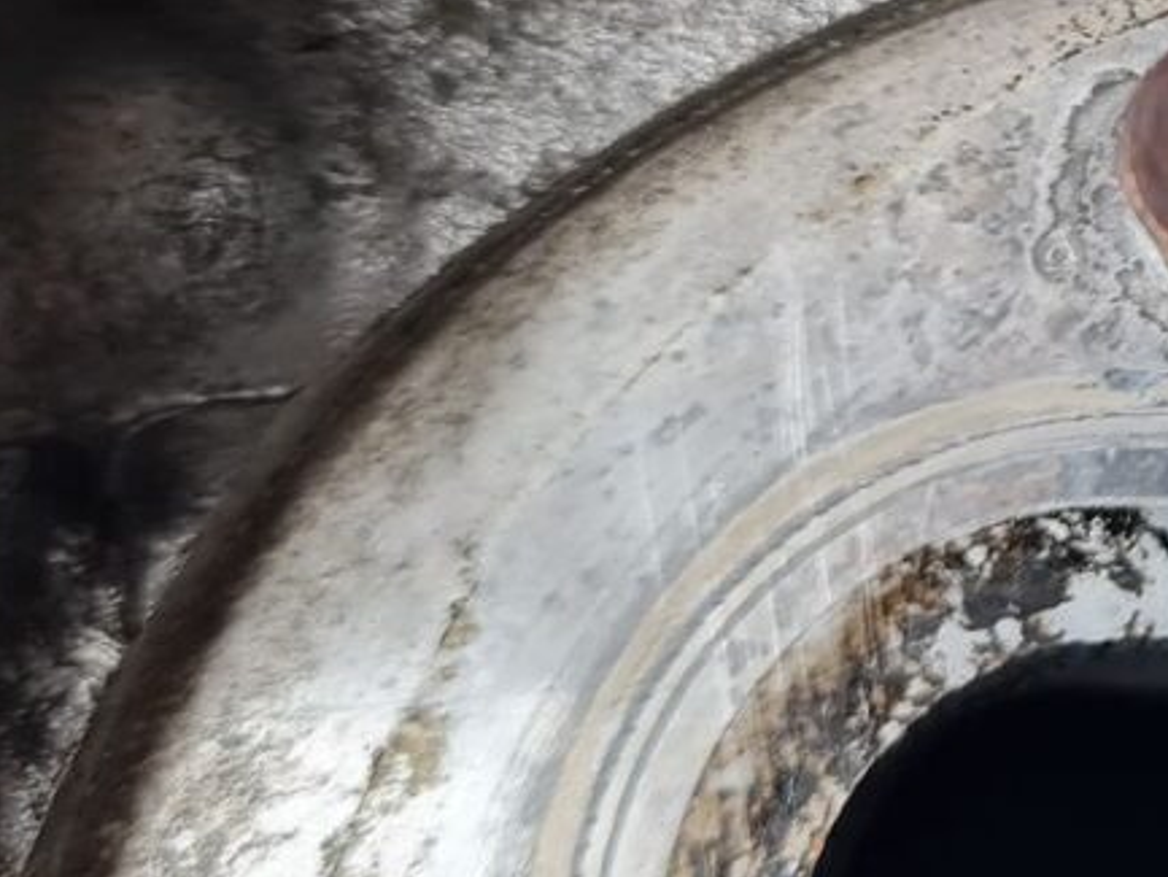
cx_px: 1470
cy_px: 54
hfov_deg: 21.3
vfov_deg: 17.3
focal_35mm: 84
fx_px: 2835
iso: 125
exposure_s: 1/100
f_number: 1.8
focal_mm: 5.4
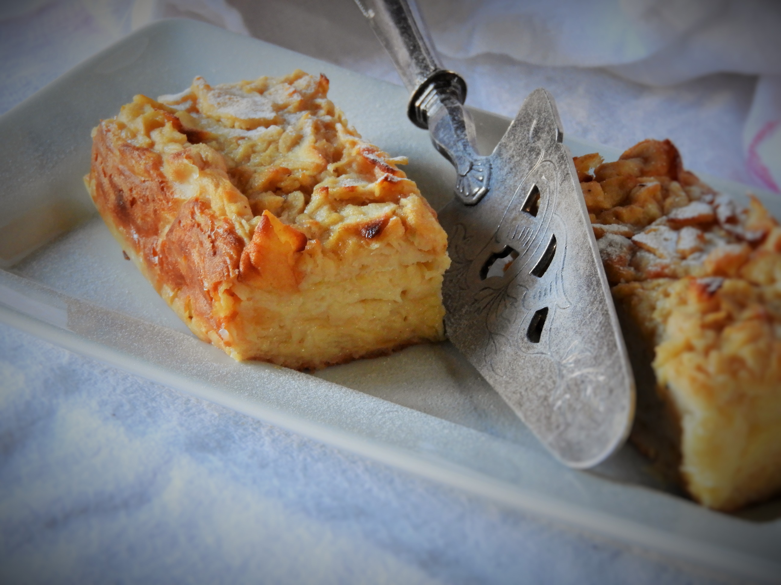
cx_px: 390
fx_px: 2820
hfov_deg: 15.8
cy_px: 292
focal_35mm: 125
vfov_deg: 11.9
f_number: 5
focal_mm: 22.4
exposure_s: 1/15
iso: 400
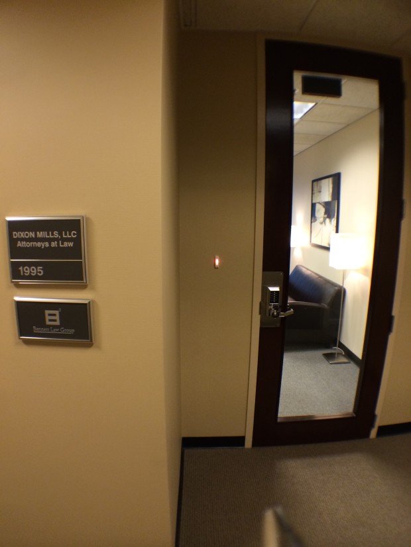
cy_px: 274
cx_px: 206
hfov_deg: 46.8
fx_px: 475
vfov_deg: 59.9
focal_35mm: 30
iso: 160
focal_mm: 4.12
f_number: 2.2
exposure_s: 1/30
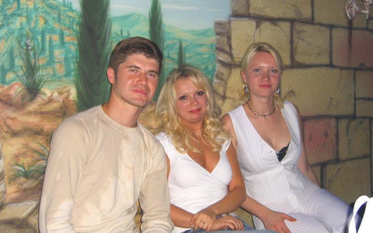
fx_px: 498
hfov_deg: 41.0
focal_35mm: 49
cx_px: 186
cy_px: 124
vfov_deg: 26.4
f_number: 3.1
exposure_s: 1/60
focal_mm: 9.5
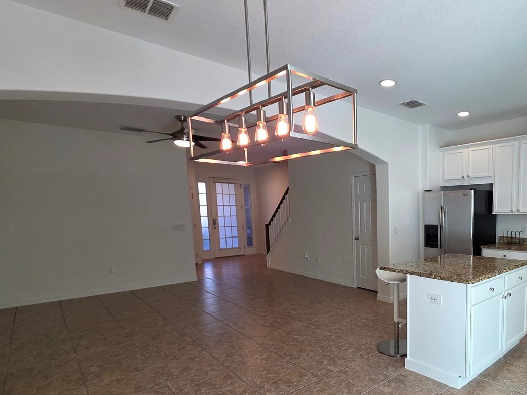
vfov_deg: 65.1
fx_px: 304
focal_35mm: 20
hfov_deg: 75.2
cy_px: 244
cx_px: 401
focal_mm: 2.2
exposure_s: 1/120
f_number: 1.9
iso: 80
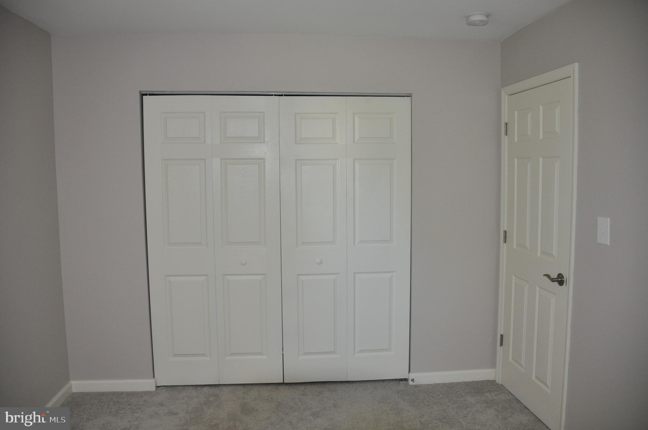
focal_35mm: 27
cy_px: 215
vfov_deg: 47.8
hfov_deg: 67.4
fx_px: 485
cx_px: 324
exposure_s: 1/60
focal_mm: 18
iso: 800
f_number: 3.5
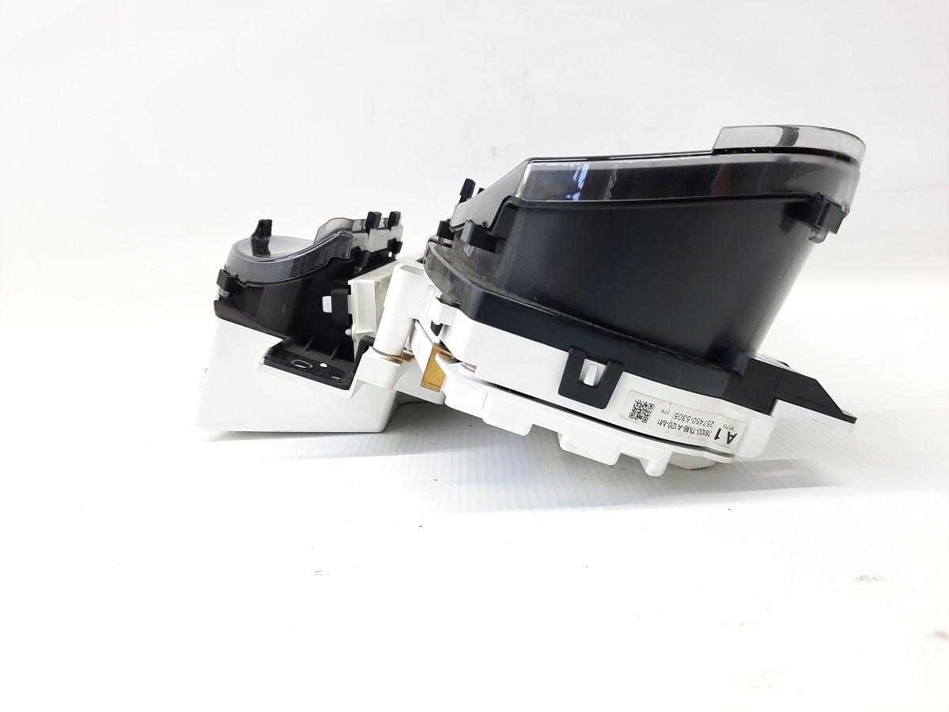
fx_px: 685
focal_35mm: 25
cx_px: 474
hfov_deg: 69.4
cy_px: 356
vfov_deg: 54.9
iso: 100
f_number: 2
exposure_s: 1/50
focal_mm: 4.6
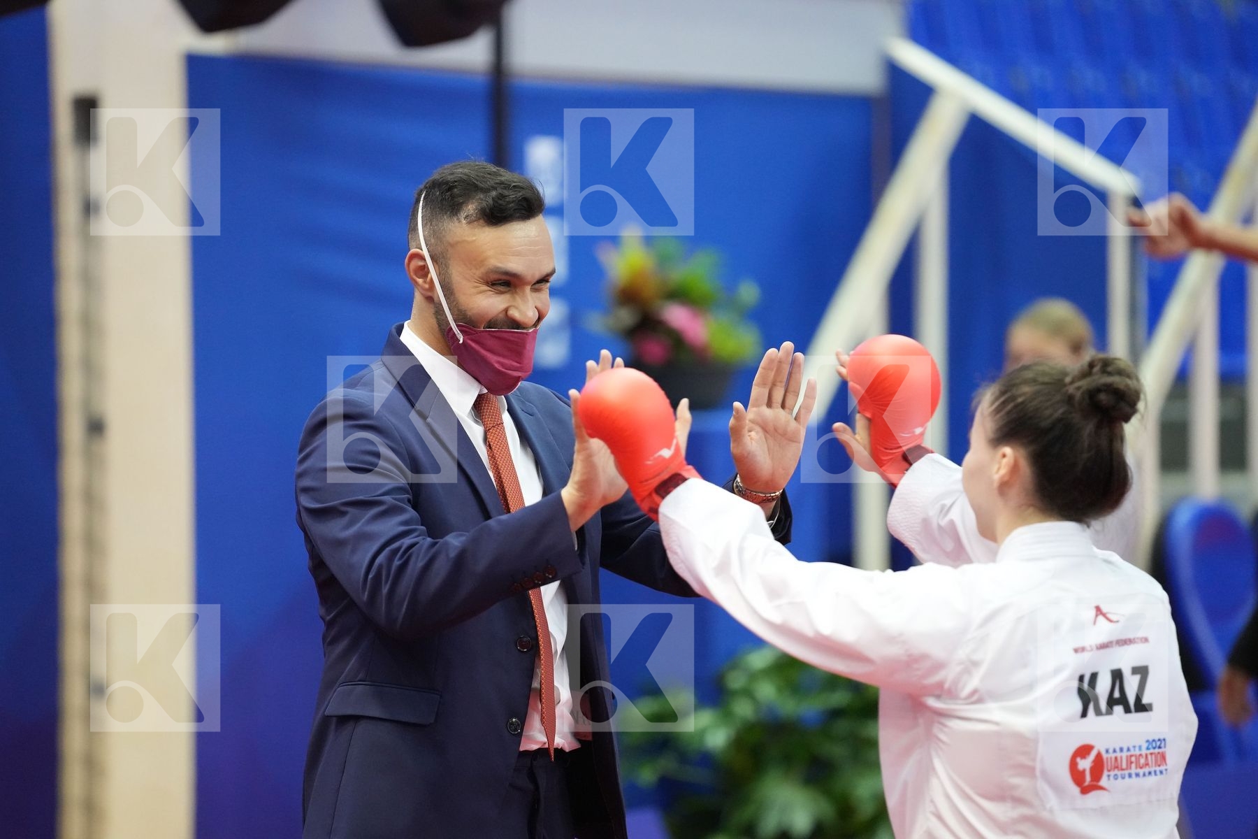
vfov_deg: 6.9
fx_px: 6988
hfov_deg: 10.3
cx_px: 629
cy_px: 420
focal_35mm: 200
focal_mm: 200
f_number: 2.8
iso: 5000
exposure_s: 1/500
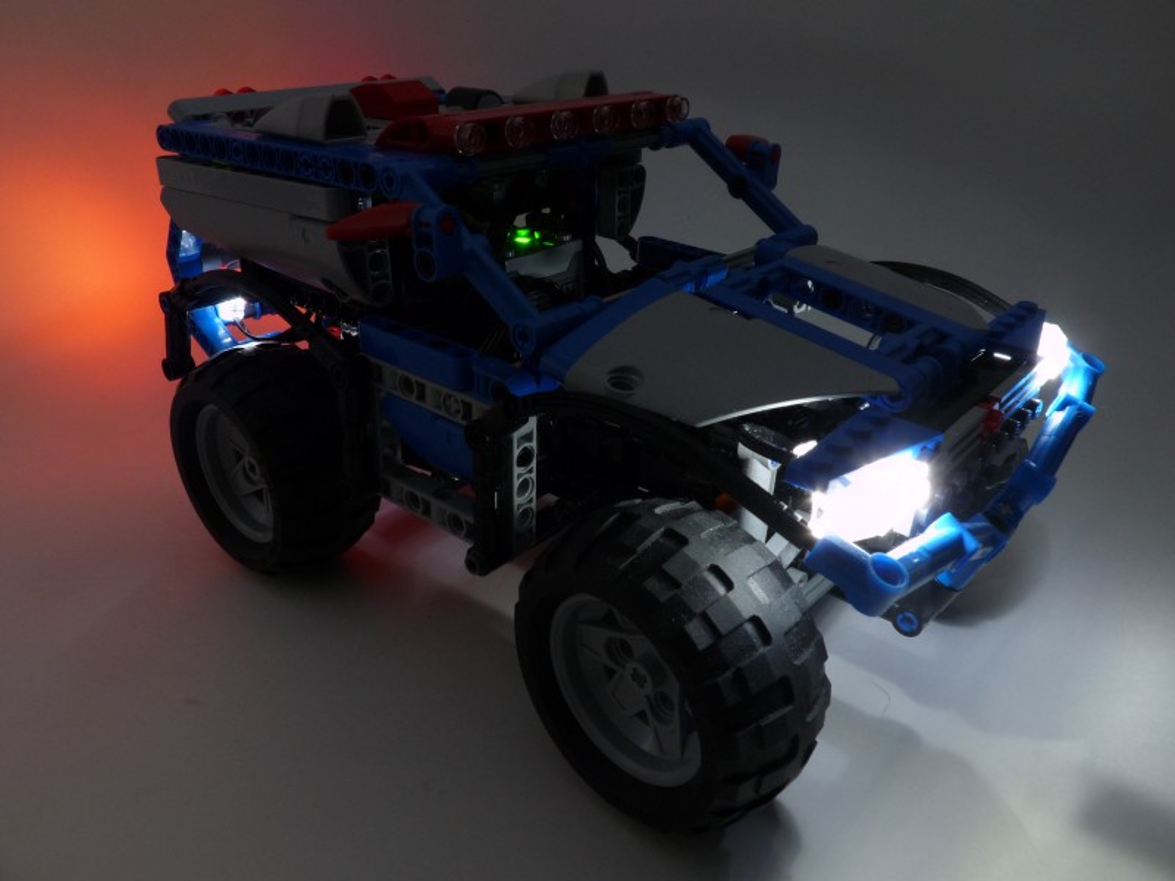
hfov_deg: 65.3
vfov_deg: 51.4
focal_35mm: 27
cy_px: 440
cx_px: 588
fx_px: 916
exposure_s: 40
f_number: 5.6
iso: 100
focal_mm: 4.8
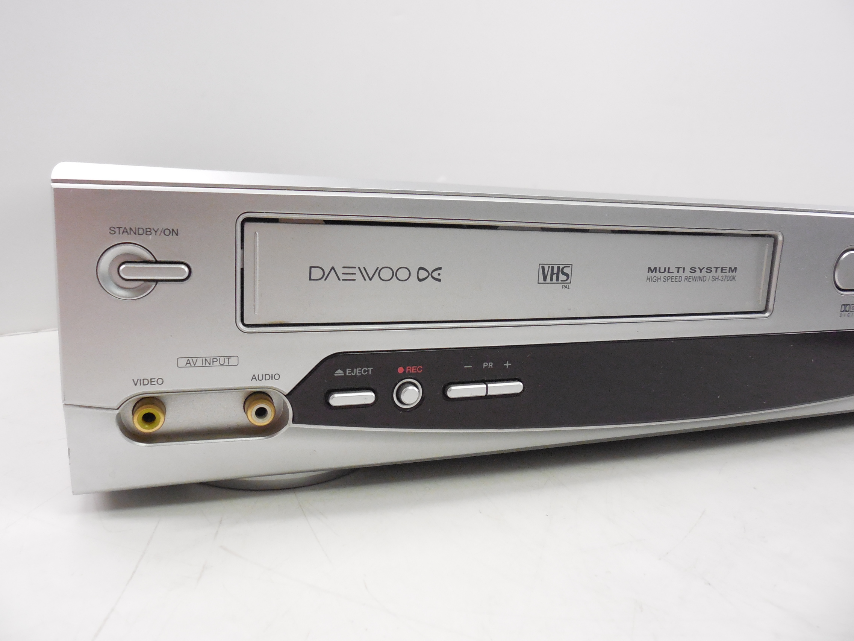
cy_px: 320
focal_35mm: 26
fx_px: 641
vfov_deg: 53.1
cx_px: 427
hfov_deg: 67.3
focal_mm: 4.6
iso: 800
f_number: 3.5
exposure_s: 1/100
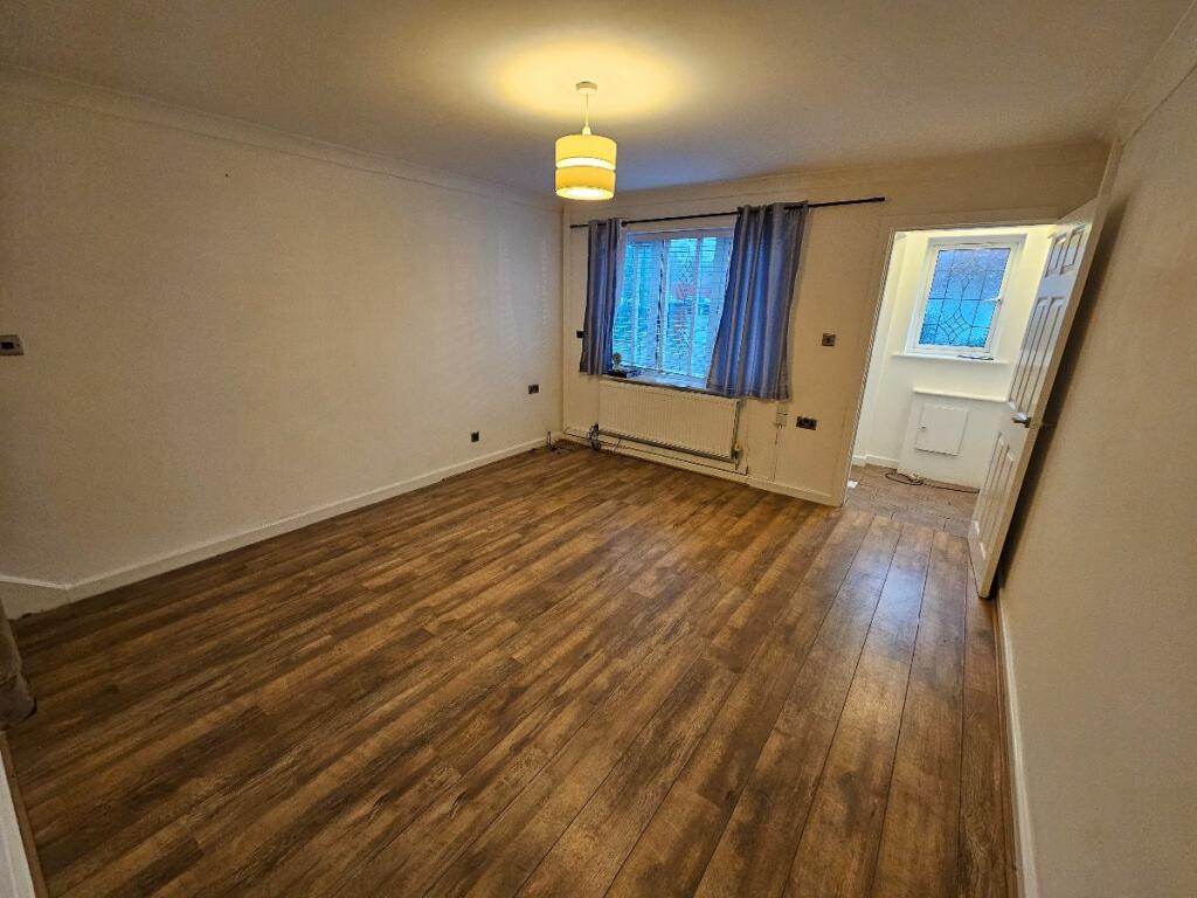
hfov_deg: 106.2
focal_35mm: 13
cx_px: 598
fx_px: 450
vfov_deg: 89.9
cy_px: 449
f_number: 2.2
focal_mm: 2.2
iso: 320
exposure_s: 1/33
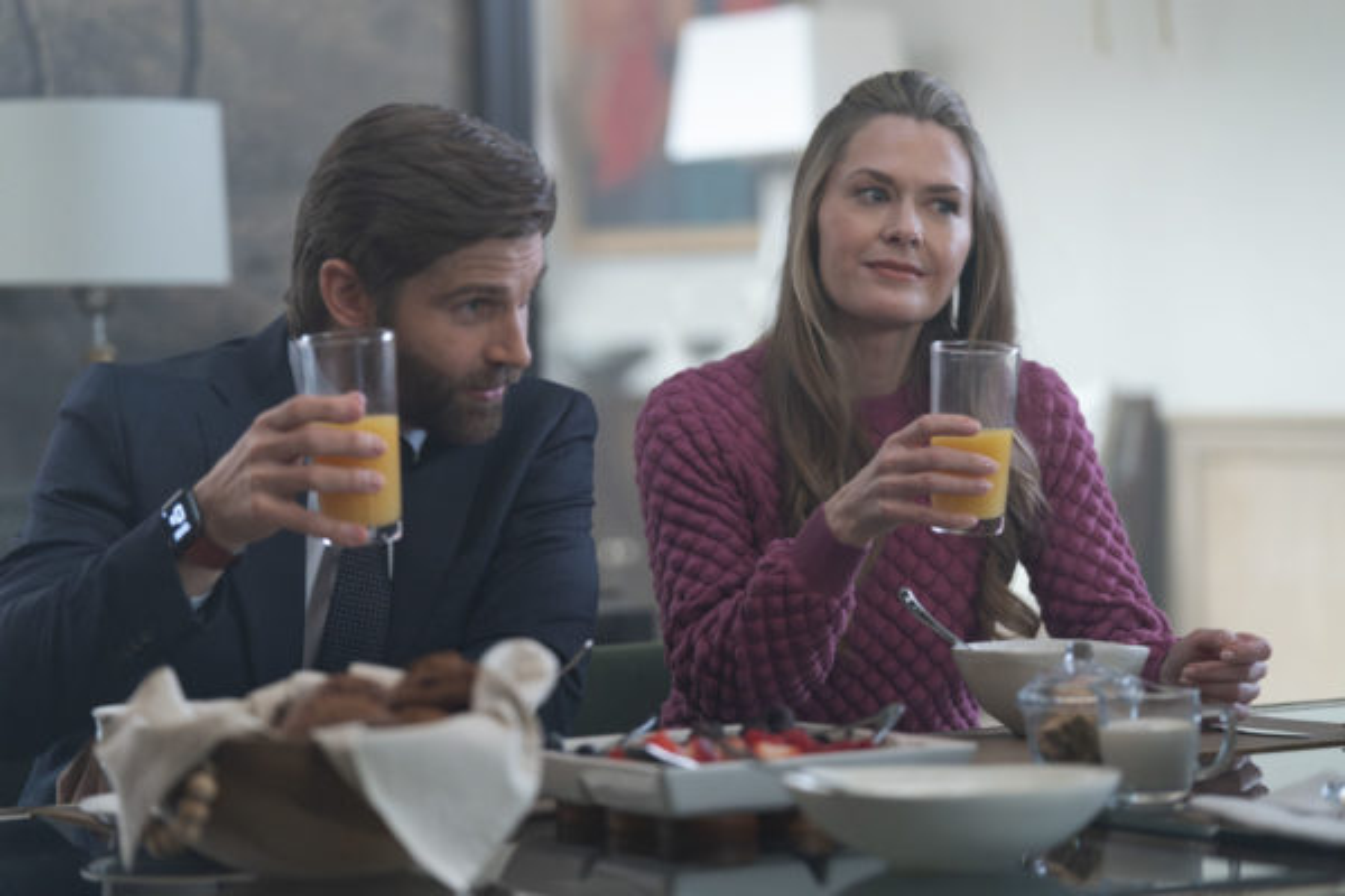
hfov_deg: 17.6
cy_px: 448
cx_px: 672
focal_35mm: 116
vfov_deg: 11.8
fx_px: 4334
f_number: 2.8
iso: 3200
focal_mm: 116
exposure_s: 1/80
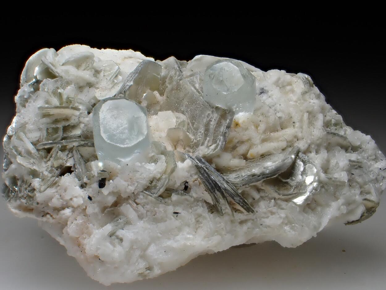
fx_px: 915
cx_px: 193
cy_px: 145
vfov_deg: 18.0
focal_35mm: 82
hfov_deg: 23.8
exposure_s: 1/320
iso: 160
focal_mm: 14.62
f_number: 5.6
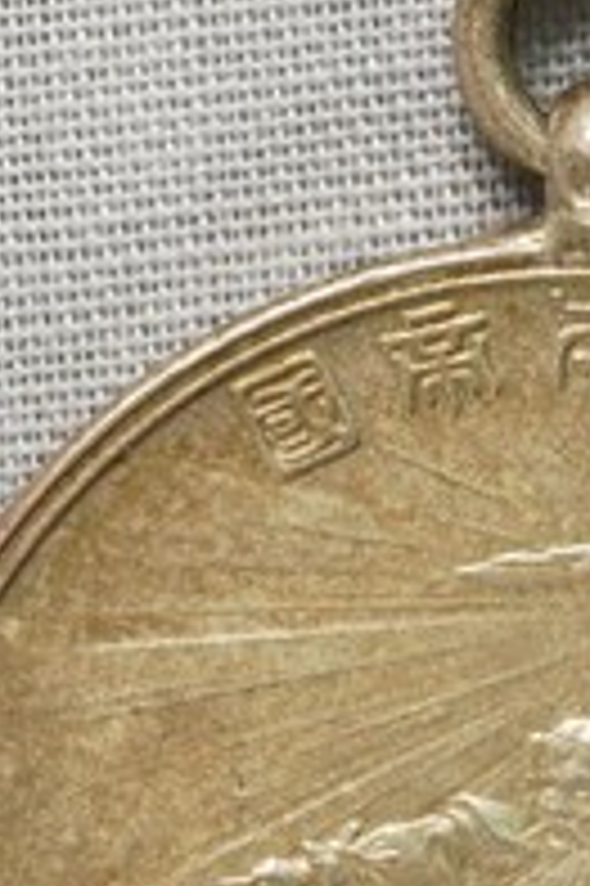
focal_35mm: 292
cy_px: 526
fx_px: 7190
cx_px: 592
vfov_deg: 7.1
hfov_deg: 4.7
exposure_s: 1/13
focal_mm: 60
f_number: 10
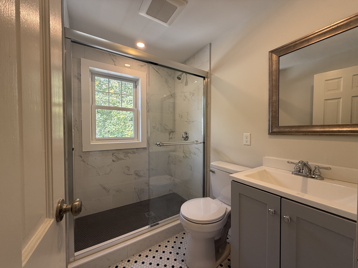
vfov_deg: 85.7
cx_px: 179
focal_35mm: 14
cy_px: 134
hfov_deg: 102.1
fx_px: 145
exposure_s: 1/99
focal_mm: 2.22
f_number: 2.2
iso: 100
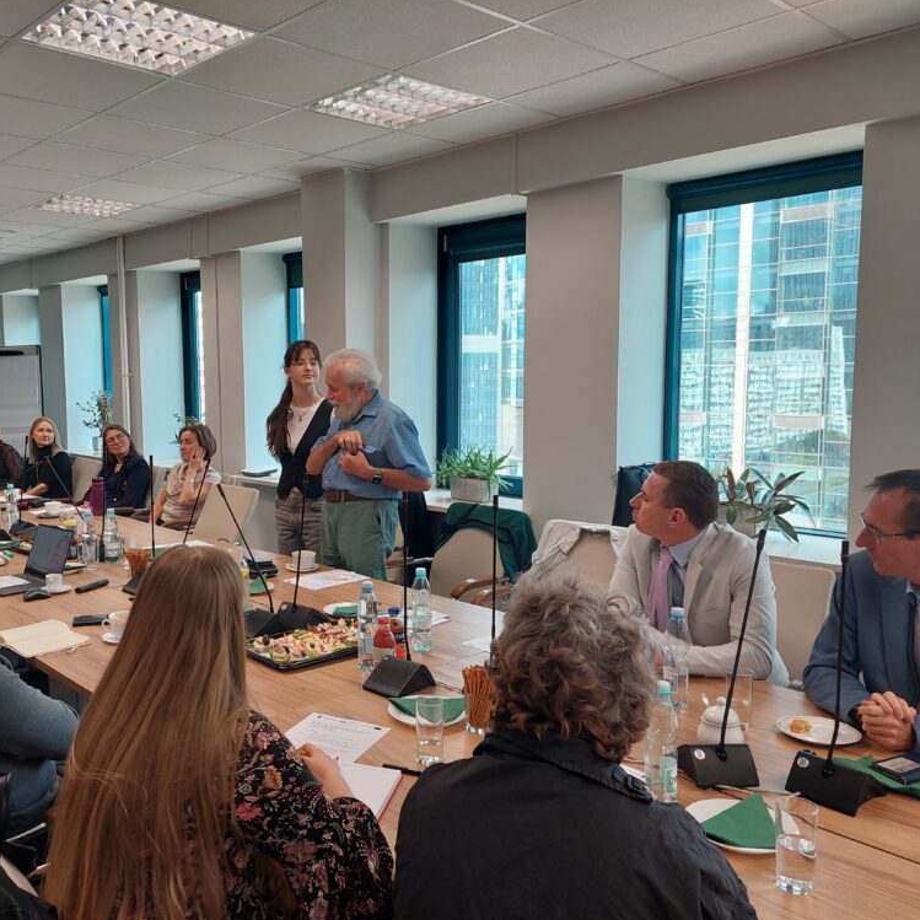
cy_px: 466
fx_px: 872
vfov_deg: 55.6
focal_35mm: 29
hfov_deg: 54.8
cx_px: 333
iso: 64
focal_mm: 5.23
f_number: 1.8
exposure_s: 1/50
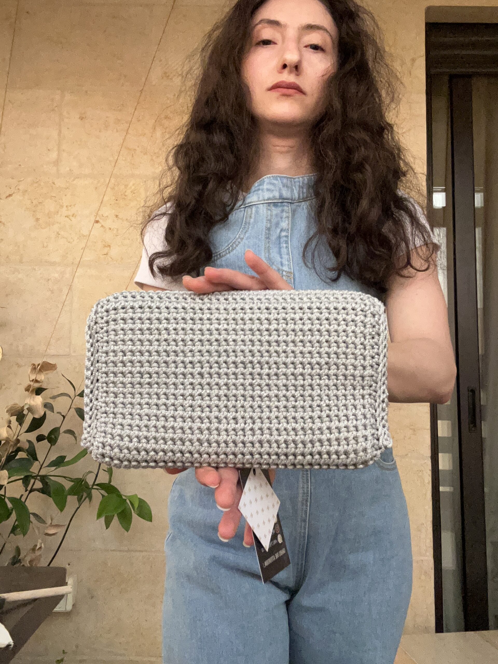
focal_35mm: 30
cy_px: 332
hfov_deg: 46.8
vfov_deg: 60.0
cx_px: 249
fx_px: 575
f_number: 1.9
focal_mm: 2.69
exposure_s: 1/60
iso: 320
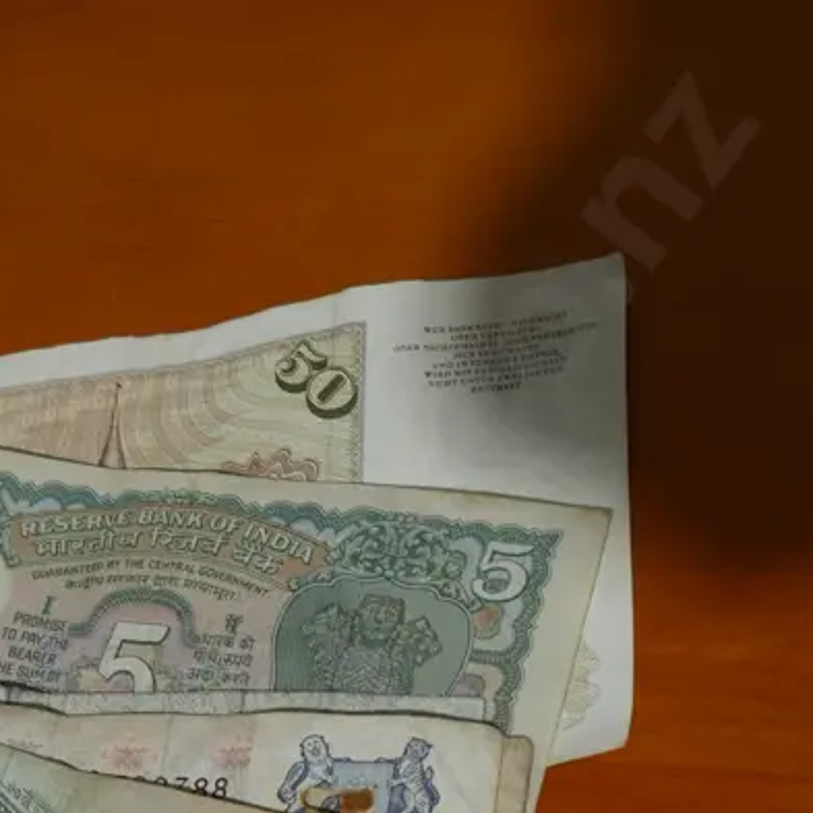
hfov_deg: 20.5
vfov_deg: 19.8
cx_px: 86
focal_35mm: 83
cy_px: 945
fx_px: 2205
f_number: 4
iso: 200
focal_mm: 18
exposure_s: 1/60
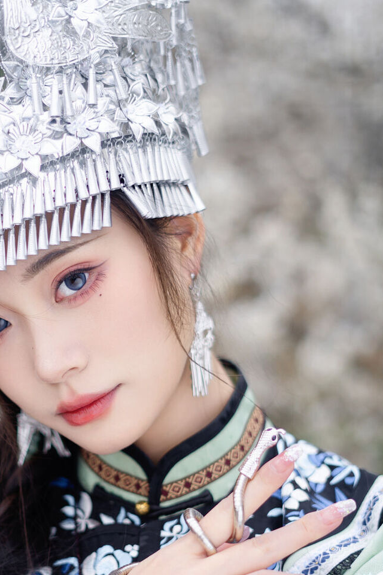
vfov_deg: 24.6
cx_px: 88
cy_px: 381
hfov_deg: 16.6
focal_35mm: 82
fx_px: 1308
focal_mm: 50
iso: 125
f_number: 1.8
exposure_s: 1/500
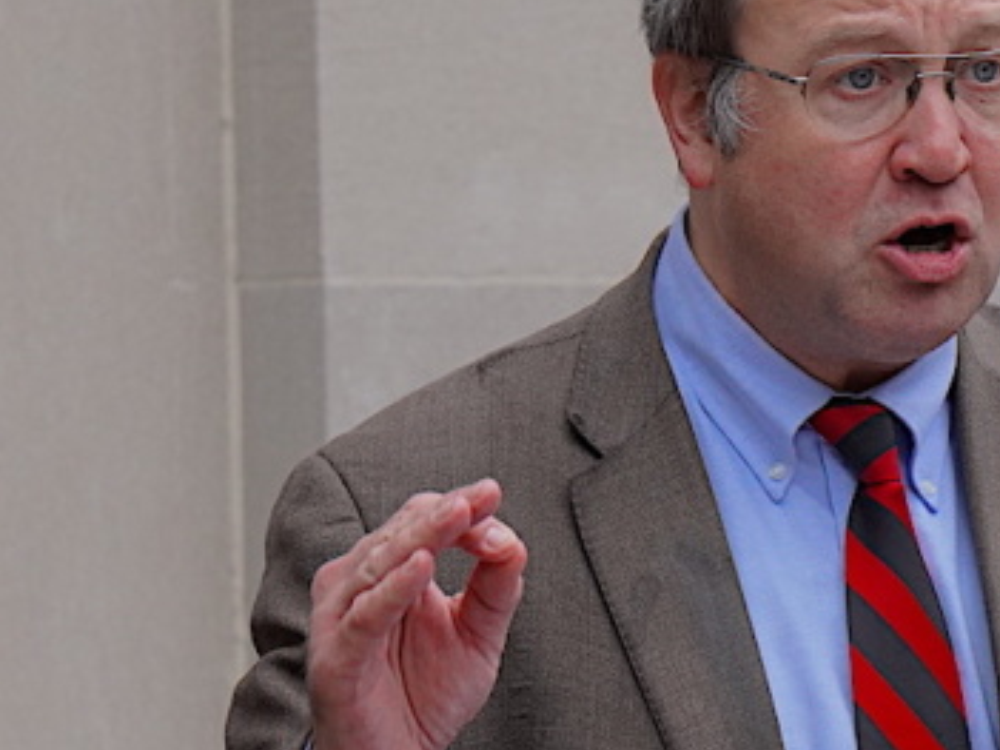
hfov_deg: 3.8
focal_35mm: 520
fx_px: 15022
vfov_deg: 2.9
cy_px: 625
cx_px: 934
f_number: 11
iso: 1600
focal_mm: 149
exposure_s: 1/250
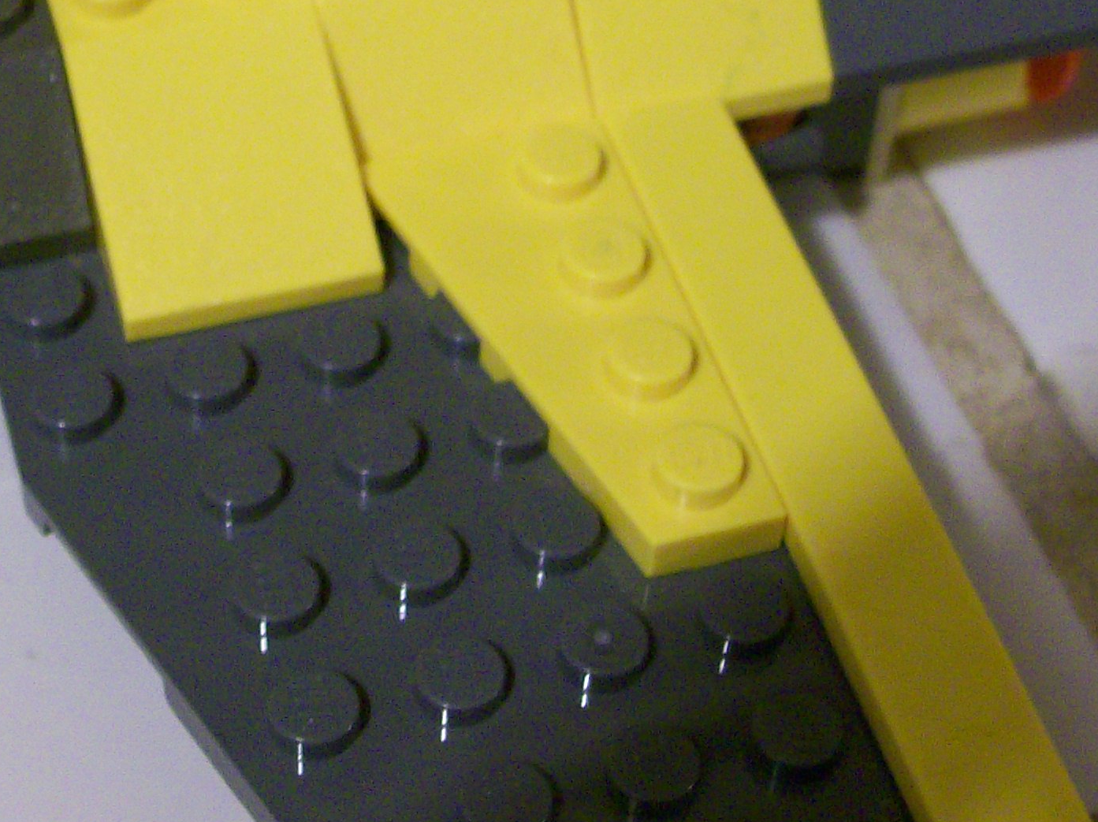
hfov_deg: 21.0
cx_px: 166
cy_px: 82
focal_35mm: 92
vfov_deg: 15.9
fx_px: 2916
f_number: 3
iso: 160
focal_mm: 7.6
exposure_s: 1/9.32
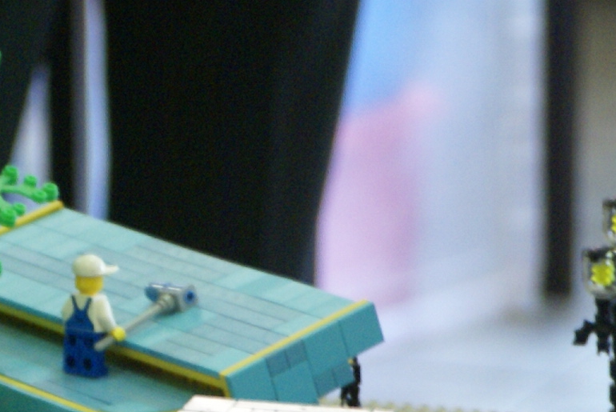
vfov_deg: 3.5
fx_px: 6765
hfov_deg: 5.2
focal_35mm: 395
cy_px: 480
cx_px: -371
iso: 400
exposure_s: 1/20
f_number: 5
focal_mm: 70
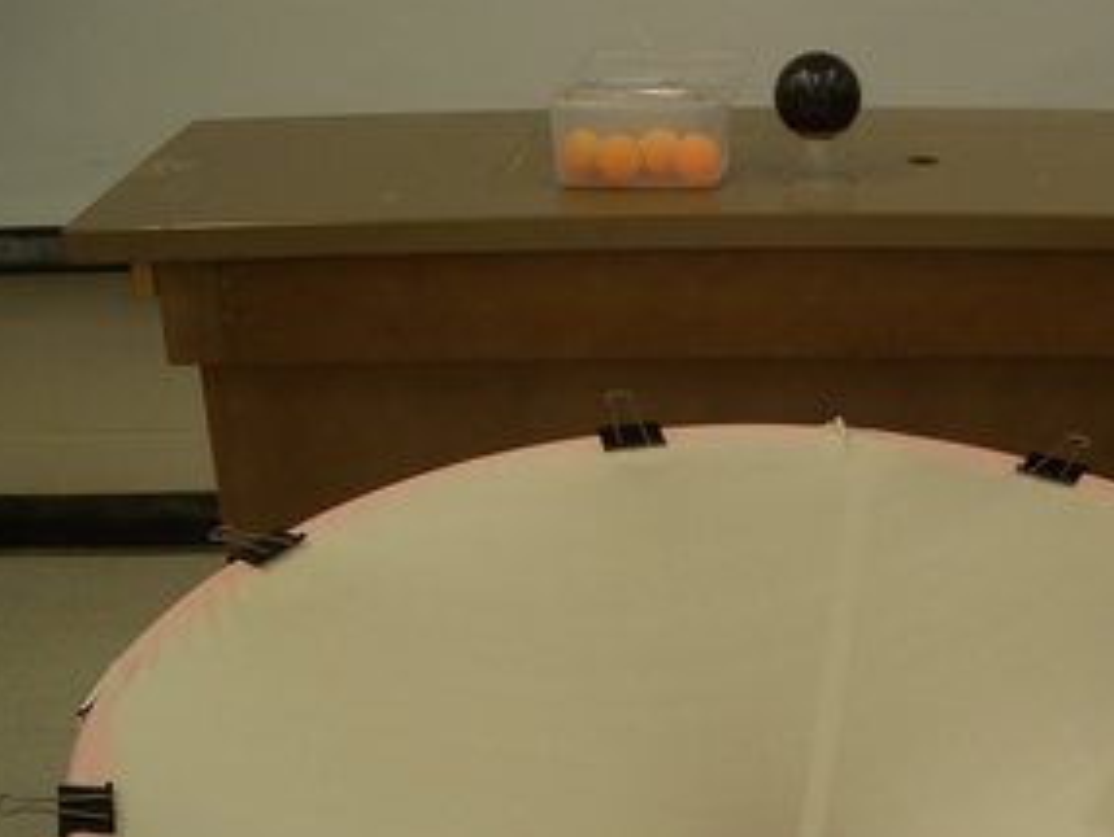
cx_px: 845
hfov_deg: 30.6
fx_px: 1997
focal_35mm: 62
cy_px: 654
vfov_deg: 23.4
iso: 80
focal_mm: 7.8
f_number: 2.8
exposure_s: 1/60
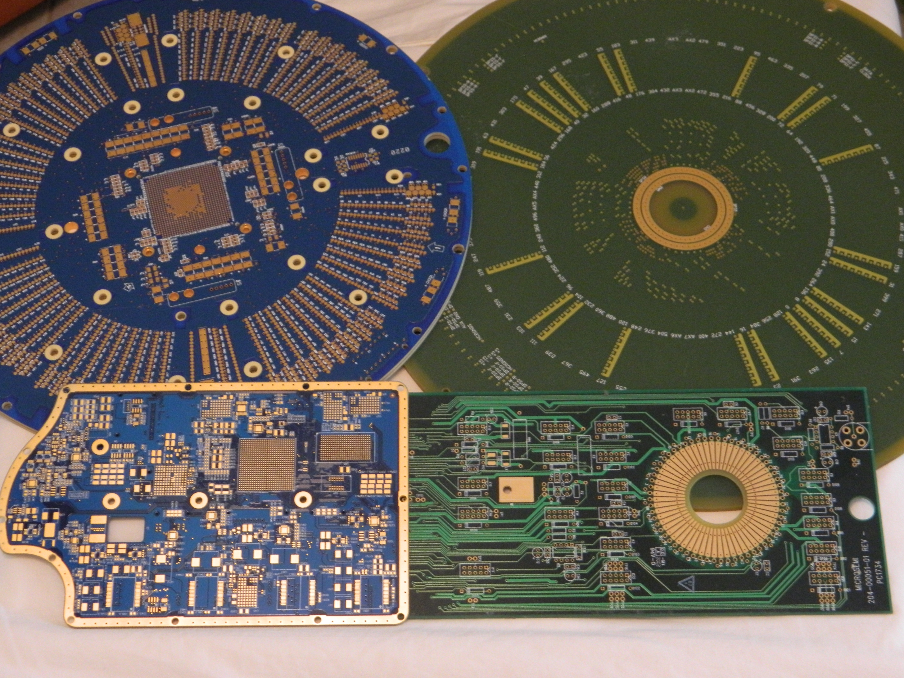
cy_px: 339
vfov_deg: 21.0
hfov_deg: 27.8
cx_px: 452
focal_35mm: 70
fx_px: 1828
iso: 400
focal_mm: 12.6
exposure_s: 1/25
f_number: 4
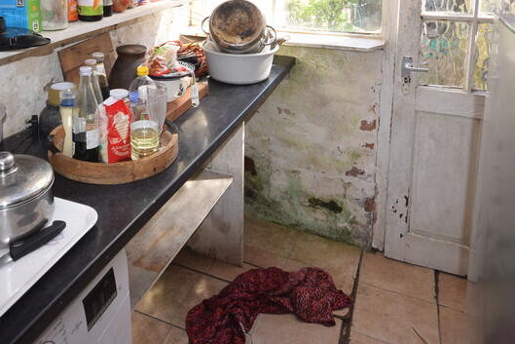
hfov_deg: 57.7
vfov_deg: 37.9
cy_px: 22
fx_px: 457
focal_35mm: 32
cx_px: 180
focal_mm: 11
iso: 200
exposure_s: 1/125
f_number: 5.6
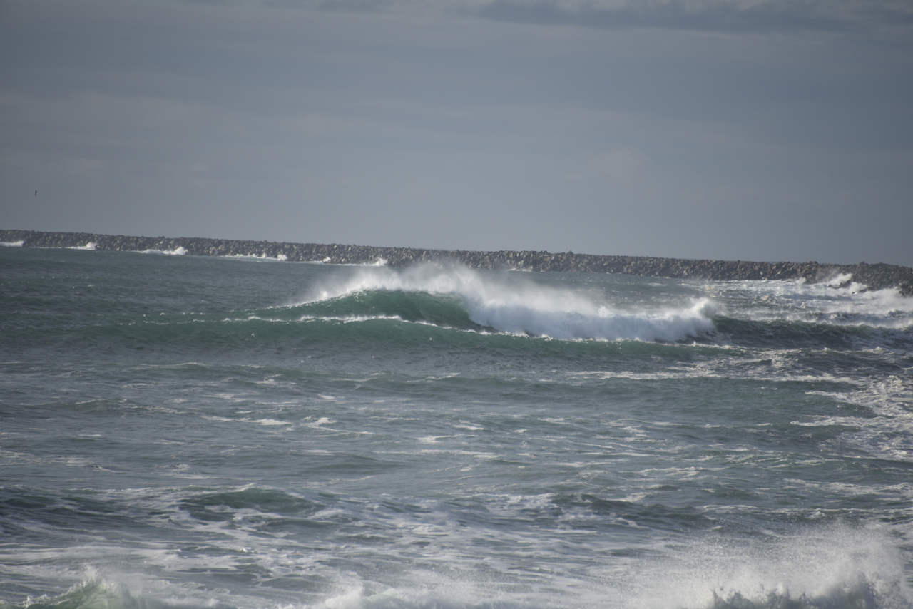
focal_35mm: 300
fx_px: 7610
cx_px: 456
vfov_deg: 4.6
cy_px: 304
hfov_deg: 6.9
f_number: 5.6
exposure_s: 1/640
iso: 110
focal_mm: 300
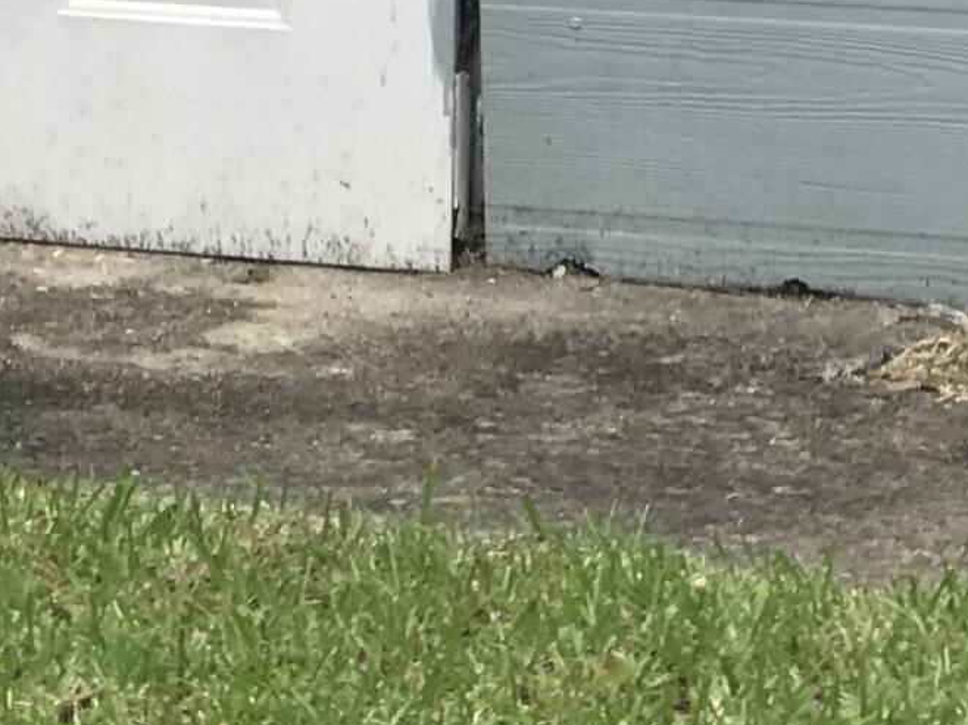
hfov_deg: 7.6
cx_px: -172
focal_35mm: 260
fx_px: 7268
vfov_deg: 5.6
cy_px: -612
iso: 20
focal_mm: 6.6
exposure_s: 1/451
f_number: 2.8
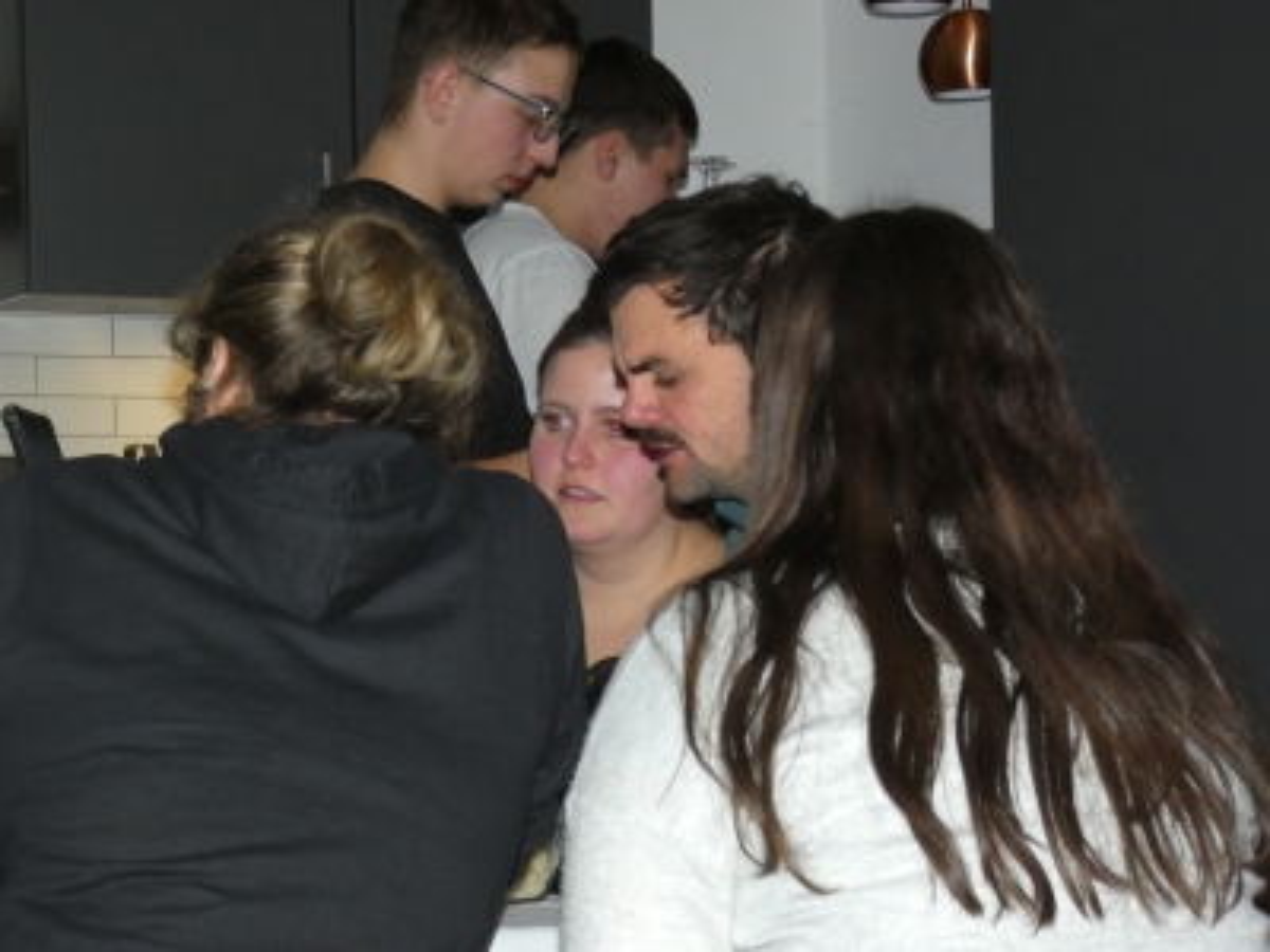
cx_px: 635
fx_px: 3485
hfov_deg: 20.7
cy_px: 476
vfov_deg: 15.6
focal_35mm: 95
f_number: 4.8
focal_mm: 17.1
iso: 800
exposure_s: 1/125
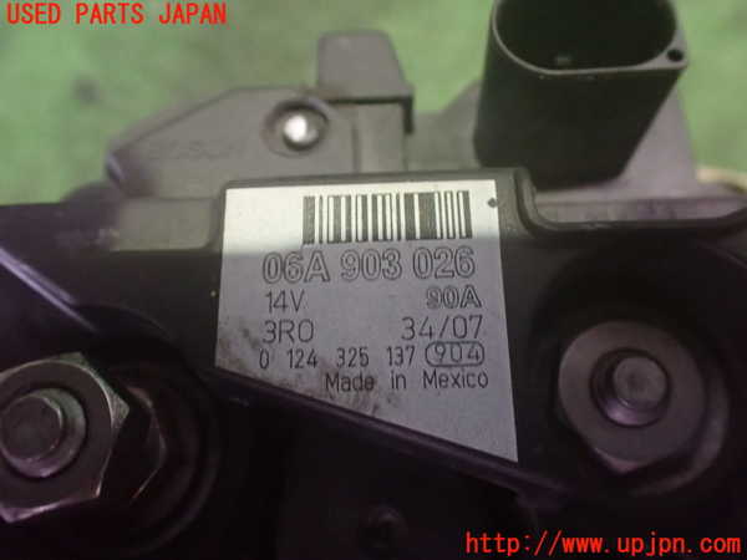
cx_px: 374
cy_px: 280
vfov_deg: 46.8
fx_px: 647
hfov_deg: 60.0
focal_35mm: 30
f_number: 2.3
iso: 1250
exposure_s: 1/30
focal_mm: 5.4
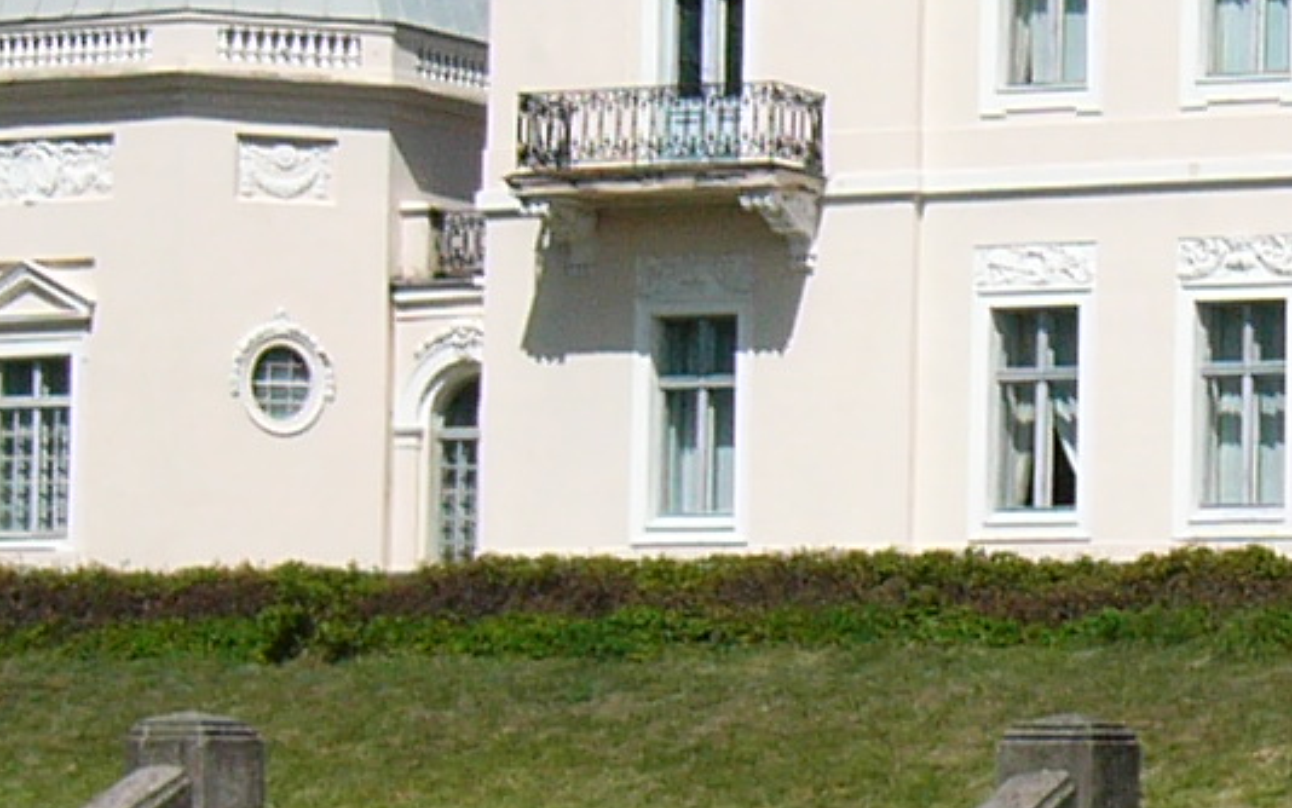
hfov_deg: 12.8
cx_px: 1510
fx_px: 5635
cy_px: 585
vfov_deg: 8.2
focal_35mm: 160
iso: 50
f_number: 8
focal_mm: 5.8
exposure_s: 1/200
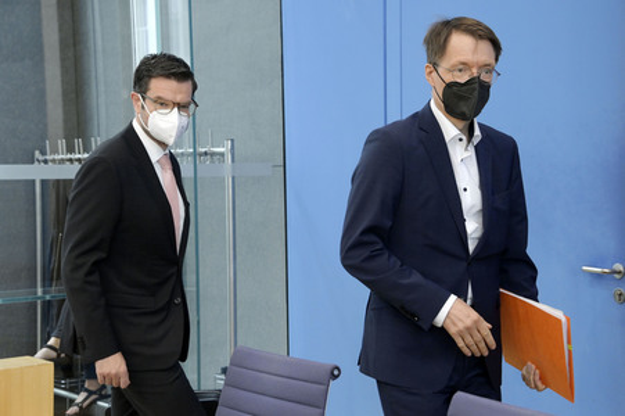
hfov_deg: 28.9
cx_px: 312
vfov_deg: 19.4
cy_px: 208
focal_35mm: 70
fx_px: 1214
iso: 4000
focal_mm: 70
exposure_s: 1/500
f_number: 6.3
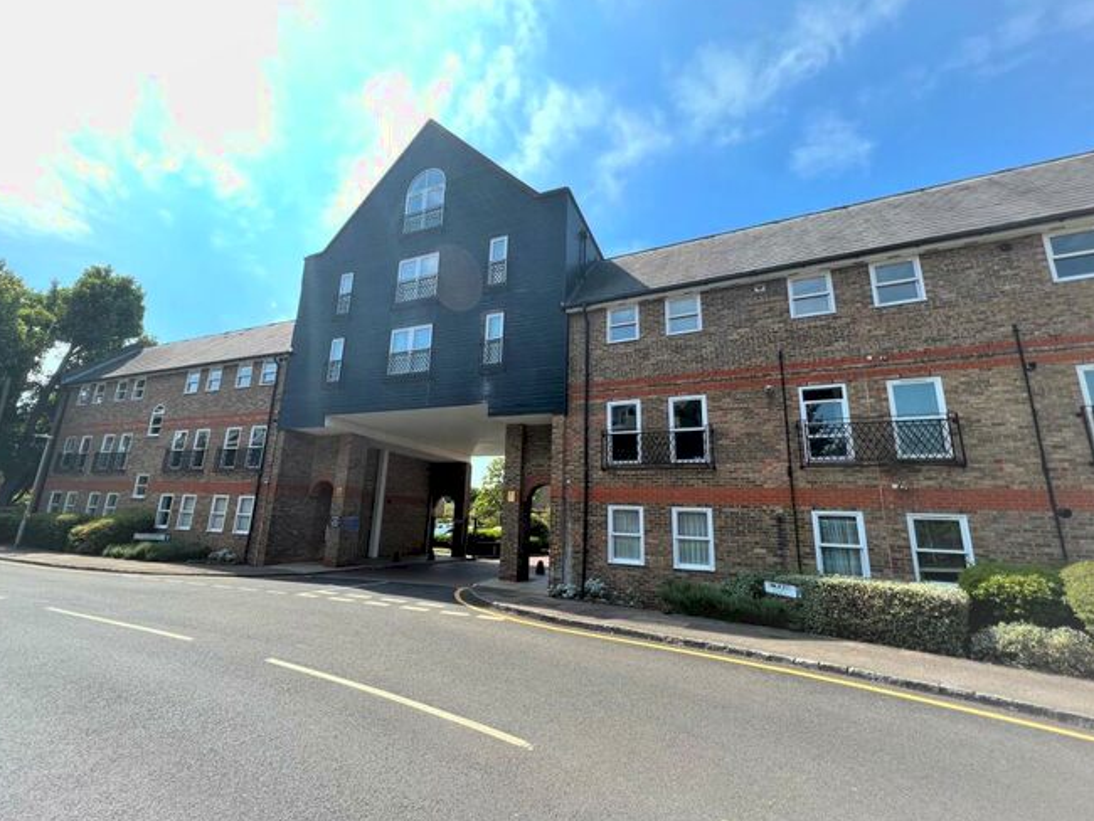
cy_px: 406
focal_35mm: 14
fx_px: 443
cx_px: 517
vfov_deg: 85.7
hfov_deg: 101.9
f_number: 1.8
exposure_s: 1/605
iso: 32
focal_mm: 1.57
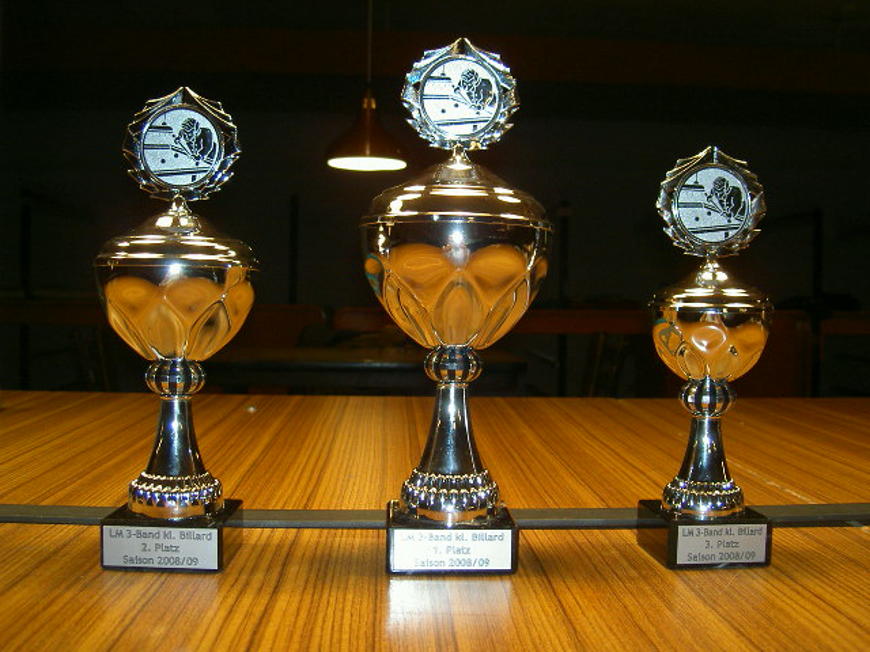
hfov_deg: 47.9
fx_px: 980
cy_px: 326
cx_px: 435
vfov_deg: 36.8
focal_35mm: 39
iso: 100
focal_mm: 8
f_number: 2.8
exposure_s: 1/59.5
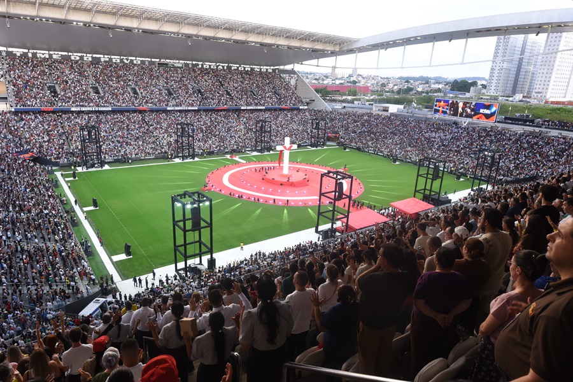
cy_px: 191
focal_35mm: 24
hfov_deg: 73.7
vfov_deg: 53.1
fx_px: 382
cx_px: 286
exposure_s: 1/60
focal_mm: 24
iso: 800
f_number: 7.1
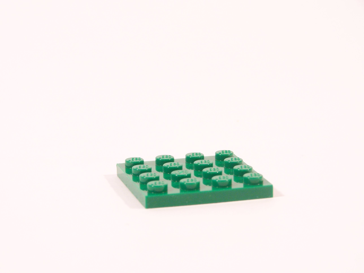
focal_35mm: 117
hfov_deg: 16.8
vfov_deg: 12.7
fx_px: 1230
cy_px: 136
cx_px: 182
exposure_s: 1/20
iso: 200
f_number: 3.6
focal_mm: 19.4
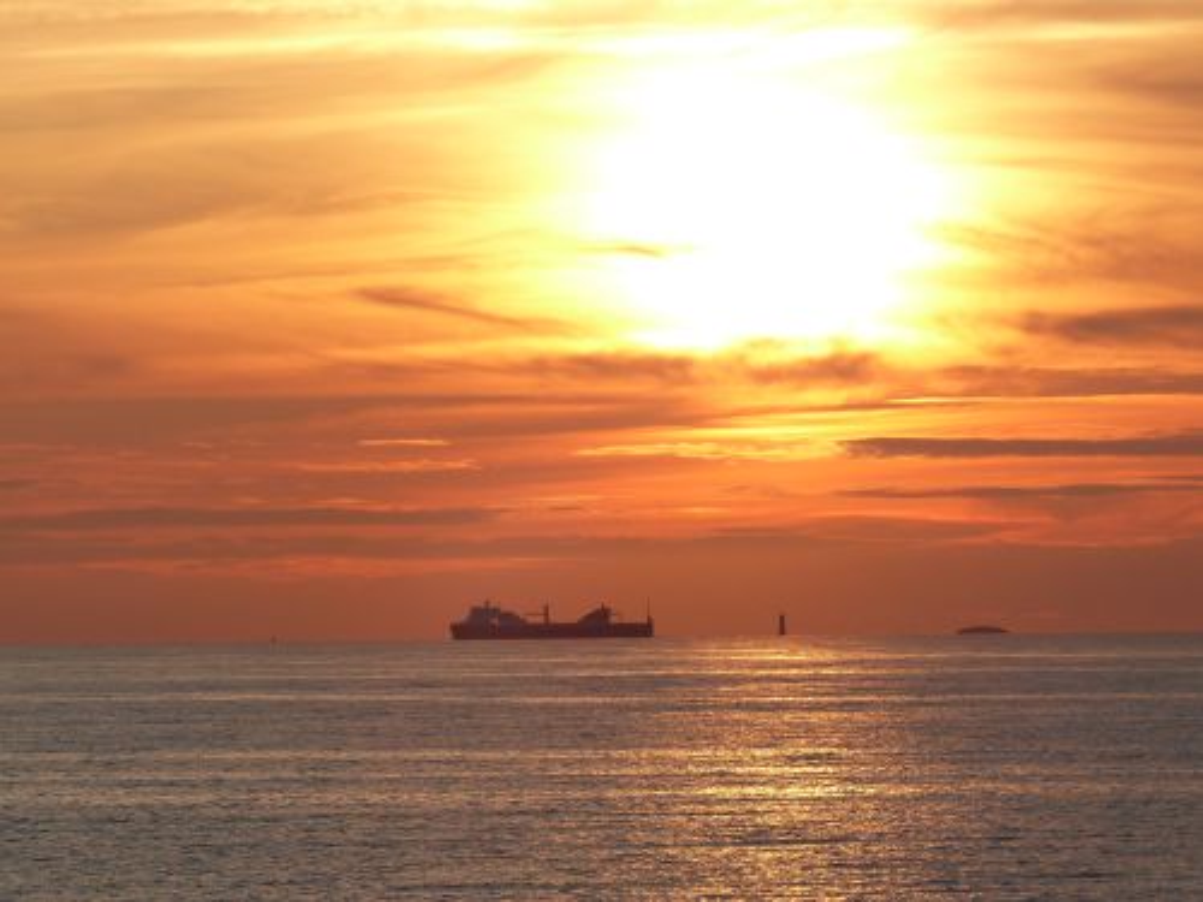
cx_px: 602
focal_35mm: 323
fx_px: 11225
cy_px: 451
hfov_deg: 6.1
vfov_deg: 4.6
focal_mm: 58.2
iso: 100
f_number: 4
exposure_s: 1/1000
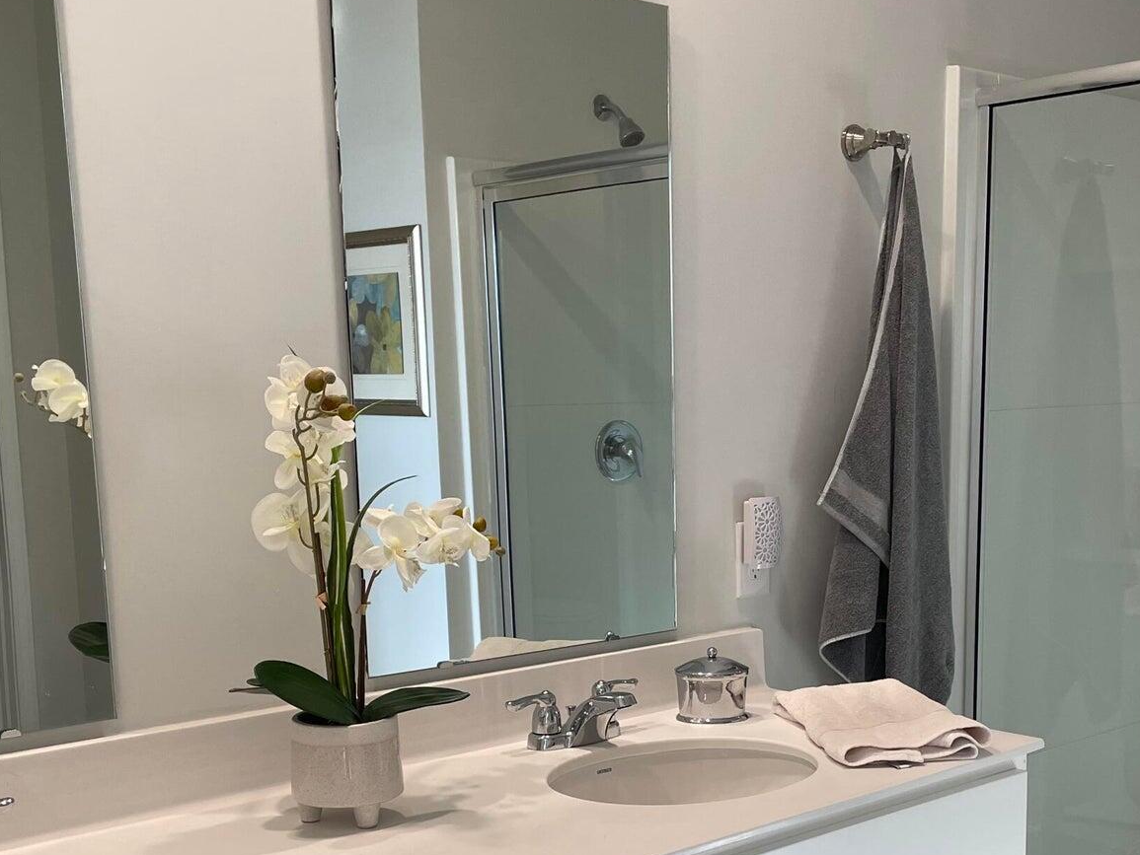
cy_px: 695
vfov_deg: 29.5
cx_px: 670
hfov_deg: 39.5
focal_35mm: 48
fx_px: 1581
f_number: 1.6
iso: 125
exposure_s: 1/120
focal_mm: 4.2
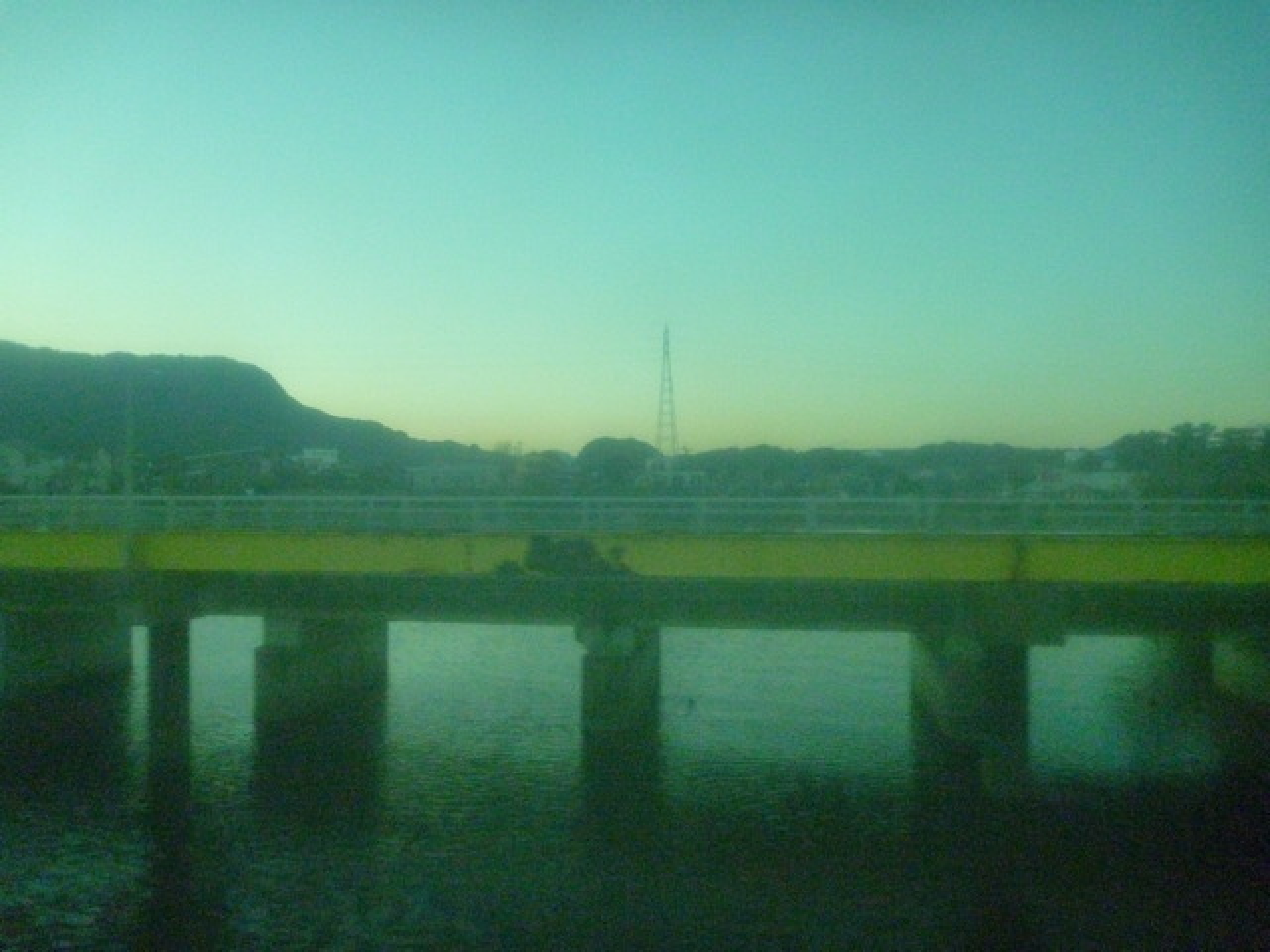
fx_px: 1027
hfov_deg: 63.4
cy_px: 476
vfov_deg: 49.7
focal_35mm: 28
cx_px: 635
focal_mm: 4.9
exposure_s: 1/125
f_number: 3.3
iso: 1250
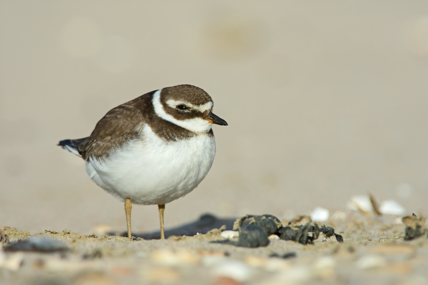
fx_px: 8916
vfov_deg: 1.8
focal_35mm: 750
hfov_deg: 2.7
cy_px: 142
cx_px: 214
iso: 250
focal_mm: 500
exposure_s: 1/800
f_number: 9
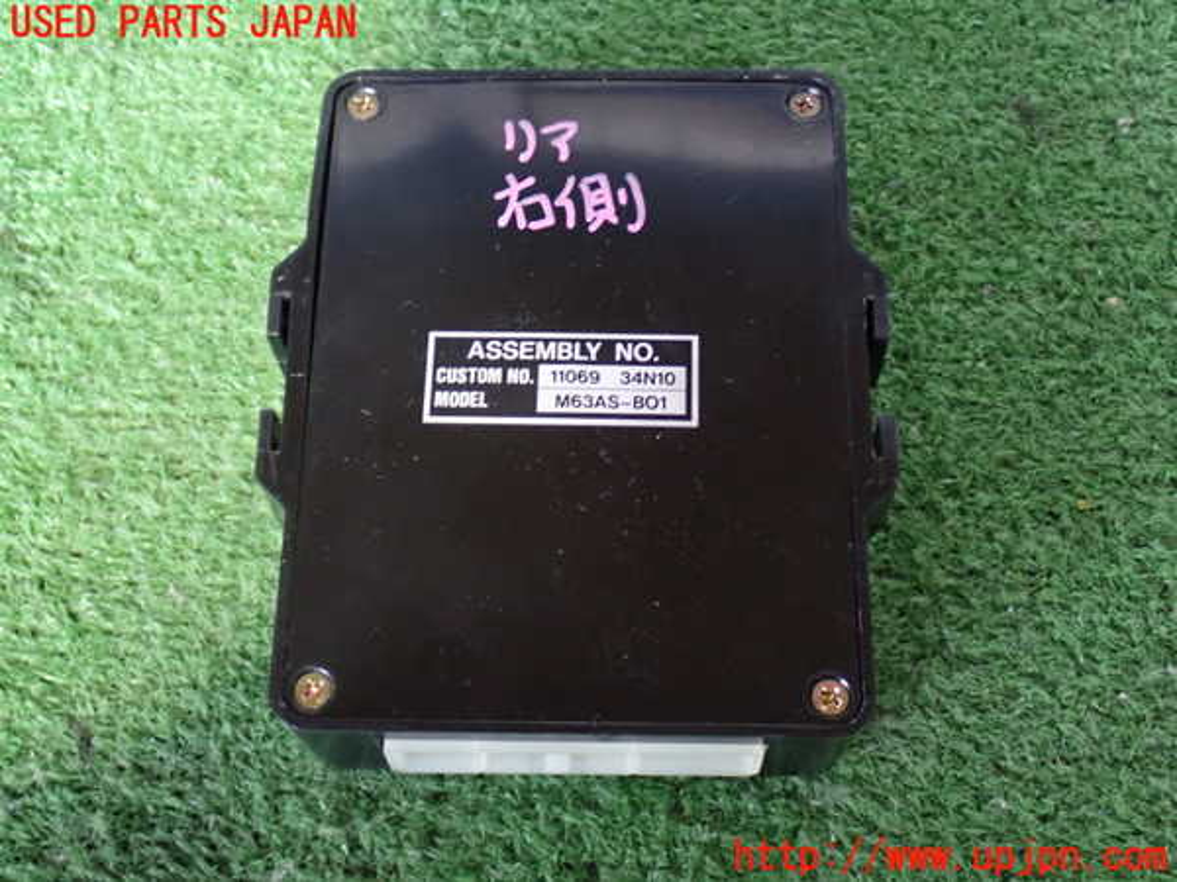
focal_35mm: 50
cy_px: 441
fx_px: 1700
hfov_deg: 38.2
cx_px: 588
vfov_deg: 29.1
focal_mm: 9.01
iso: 1000
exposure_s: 1/13
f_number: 3.2
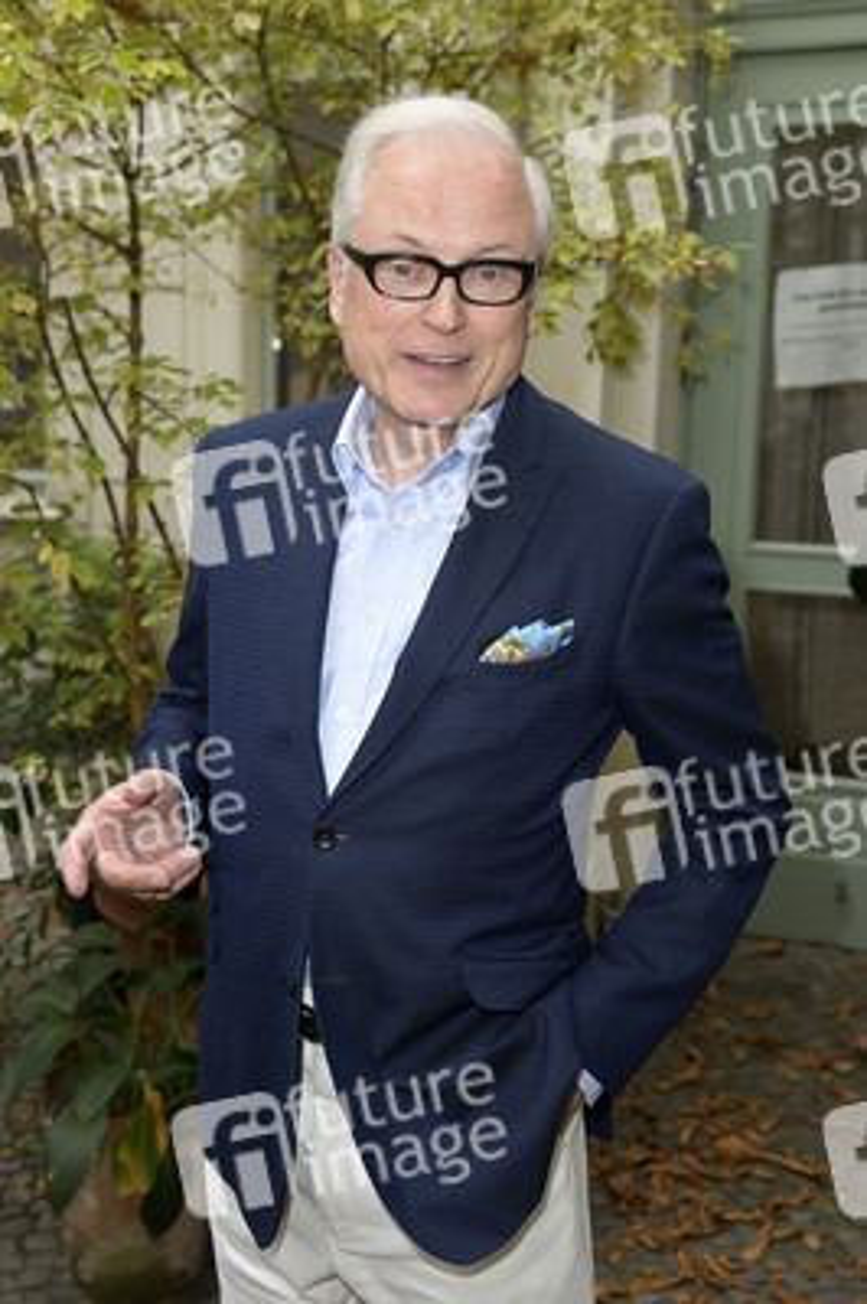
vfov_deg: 44.5
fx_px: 1592
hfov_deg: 30.5
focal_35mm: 44
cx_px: 434
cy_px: 652
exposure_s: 1/200
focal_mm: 44
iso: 500
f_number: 4.5
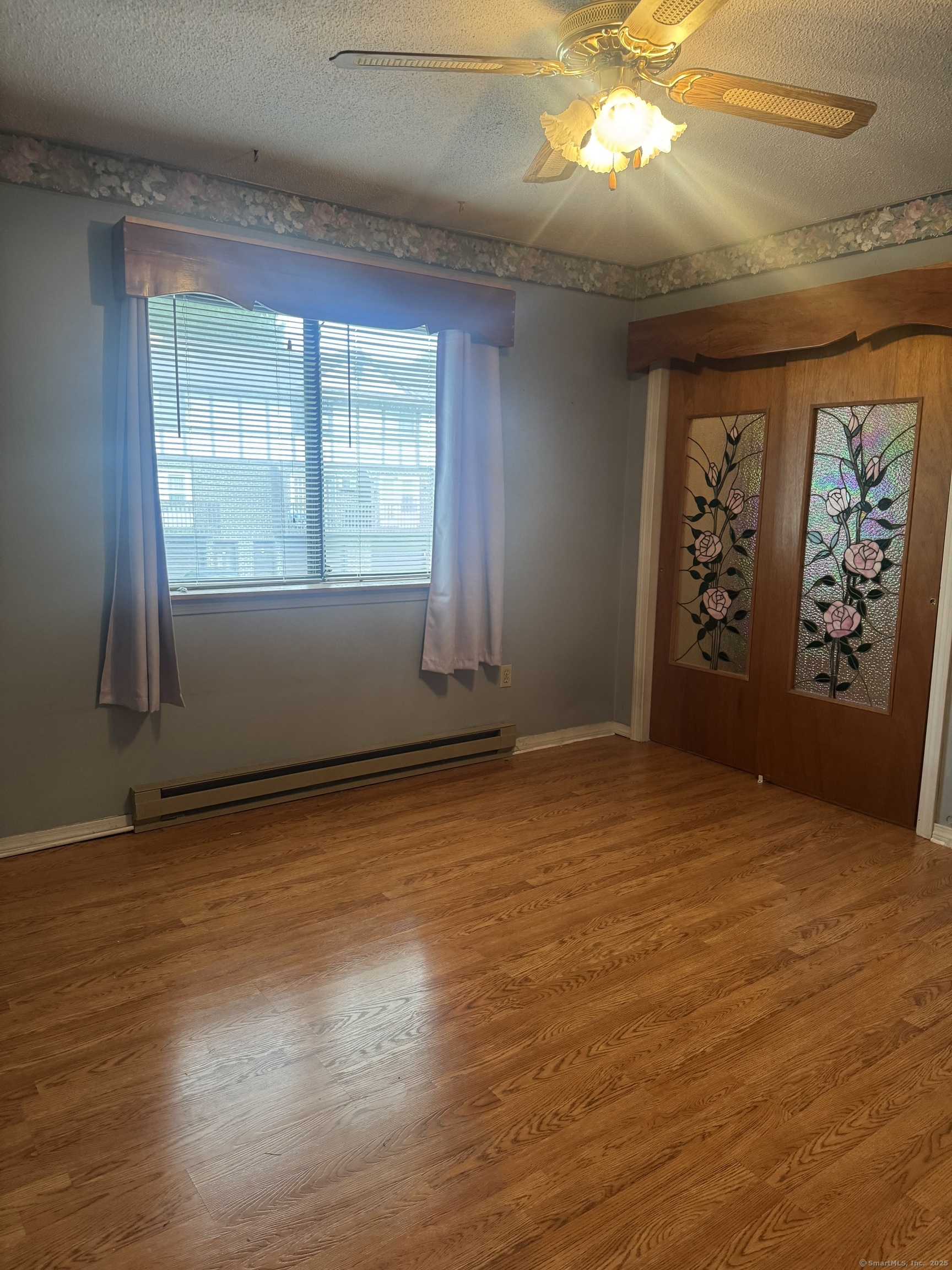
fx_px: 880
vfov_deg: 71.6
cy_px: 635
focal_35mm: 24
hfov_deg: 56.8
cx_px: 476
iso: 250
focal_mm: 6.76
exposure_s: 1/60
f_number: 1.78
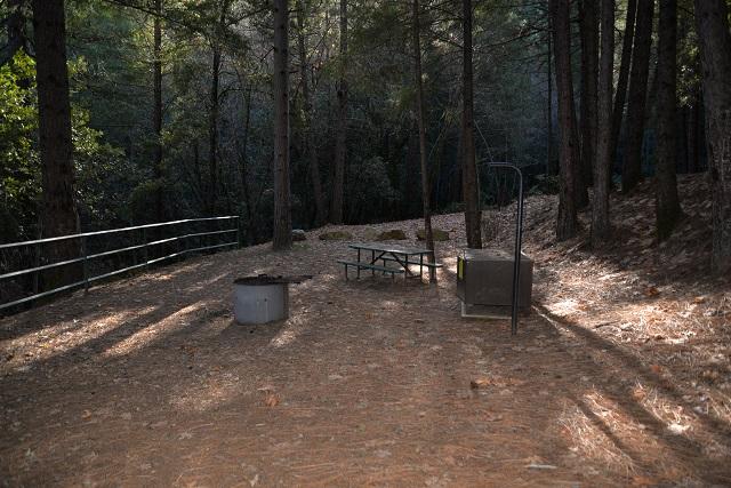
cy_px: 244
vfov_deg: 53.2
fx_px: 487
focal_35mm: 24
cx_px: 366
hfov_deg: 73.7
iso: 360
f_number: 3.5
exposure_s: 1/125
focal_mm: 24
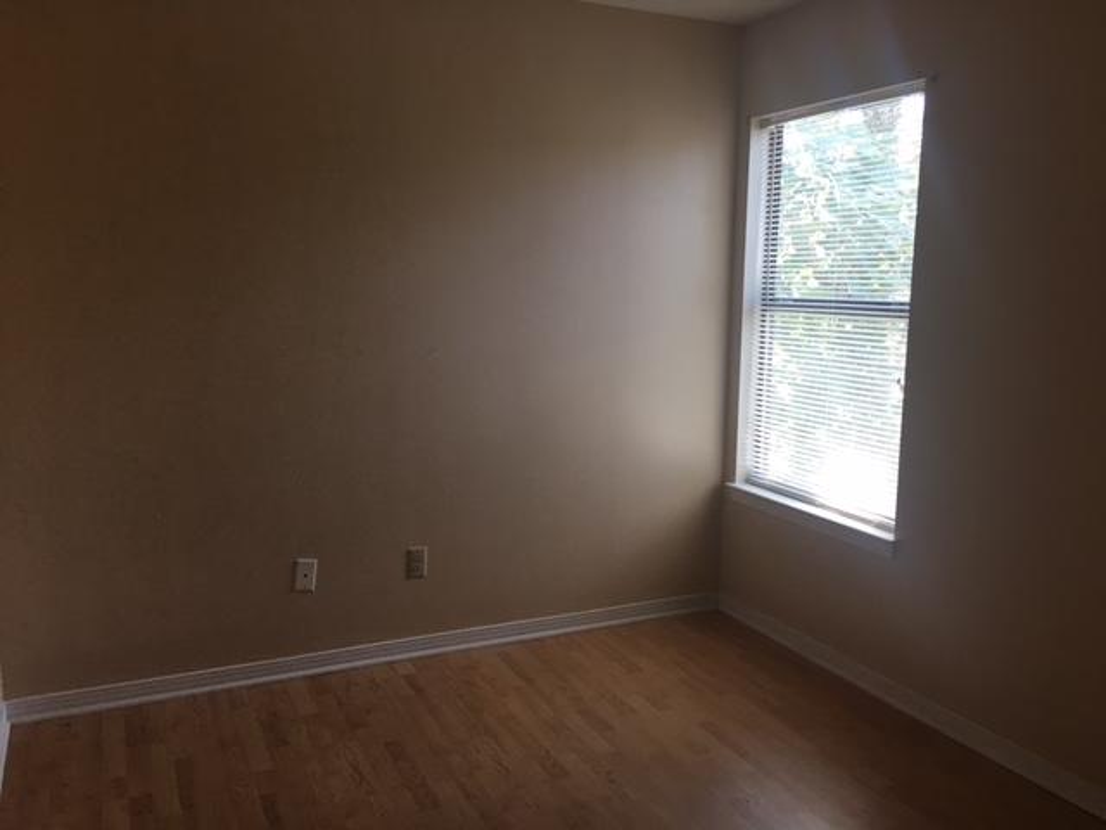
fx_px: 927
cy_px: 415
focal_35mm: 29
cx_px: 553
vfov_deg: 48.2
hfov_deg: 61.7
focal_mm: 4.15
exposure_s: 1/15
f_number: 2.2
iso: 32
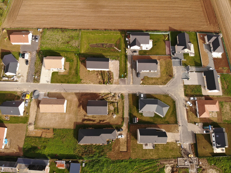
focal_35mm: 24
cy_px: 86
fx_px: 160
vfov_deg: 56.8
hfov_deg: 71.6
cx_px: 116
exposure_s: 1/433
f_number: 2.8
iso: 100
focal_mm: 4.5
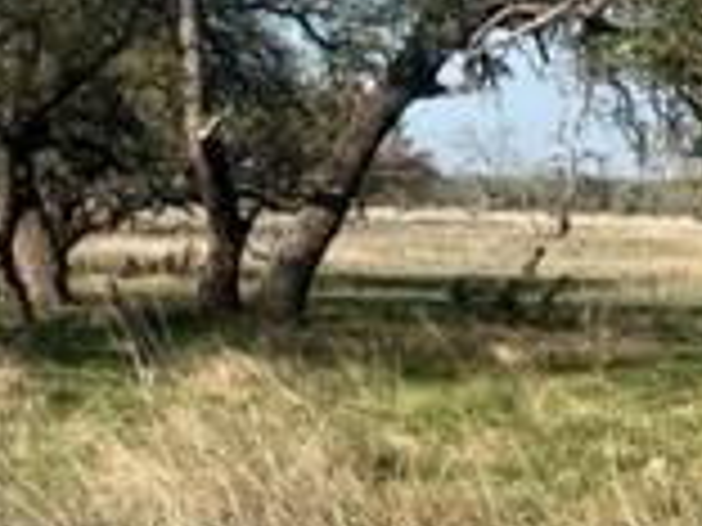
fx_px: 2170
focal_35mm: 107
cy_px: -238
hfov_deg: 18.3
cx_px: 261
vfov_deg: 13.1
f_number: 1.5
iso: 50
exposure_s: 1/2695
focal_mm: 5.7
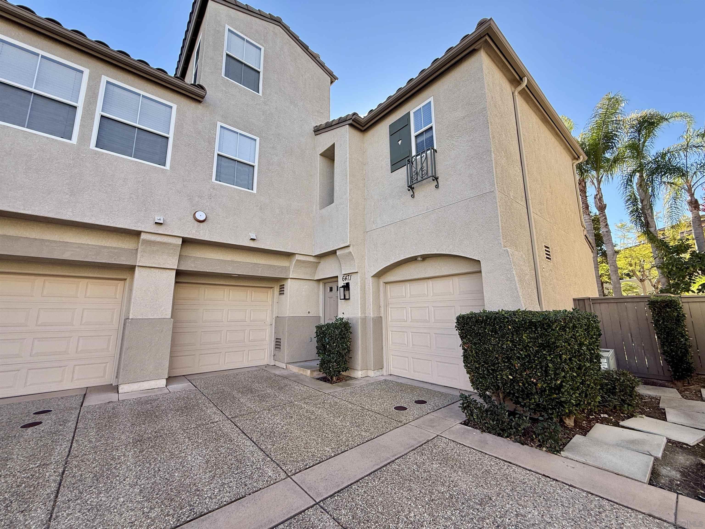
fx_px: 285
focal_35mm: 14
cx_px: 352
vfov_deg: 85.7
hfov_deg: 102.1
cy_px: 264
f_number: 2.2
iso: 50
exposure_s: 1/291
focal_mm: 2.22
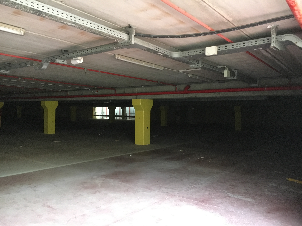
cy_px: 113
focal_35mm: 29
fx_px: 253
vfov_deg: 48.2
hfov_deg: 61.7
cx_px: 151
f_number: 2.2
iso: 250
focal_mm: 4.15
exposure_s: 1/17
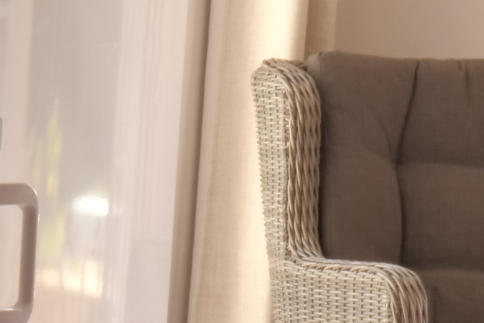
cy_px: 546
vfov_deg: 5.7
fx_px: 3173
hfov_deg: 7.7
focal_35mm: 236
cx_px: -943
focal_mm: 17
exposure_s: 1/8
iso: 100
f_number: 10
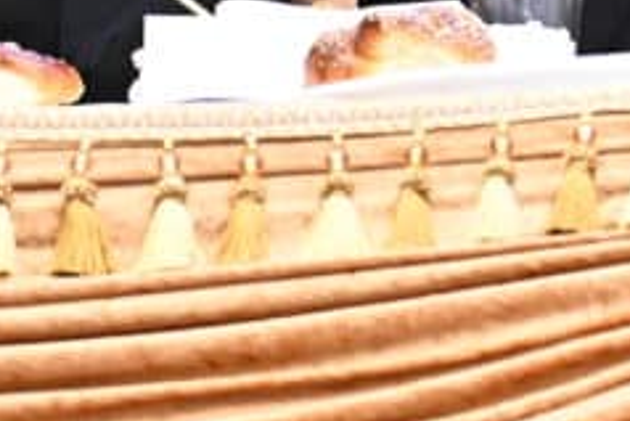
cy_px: -453
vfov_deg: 1.2
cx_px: 482
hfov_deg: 1.8
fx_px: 19576
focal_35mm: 1118
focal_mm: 260
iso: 2000
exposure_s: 1/125
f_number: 6.3
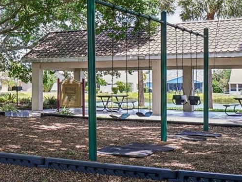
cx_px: -26
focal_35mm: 65
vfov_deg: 22.5
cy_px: 54
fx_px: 455
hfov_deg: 27.2
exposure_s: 1/25
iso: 50
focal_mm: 14
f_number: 8
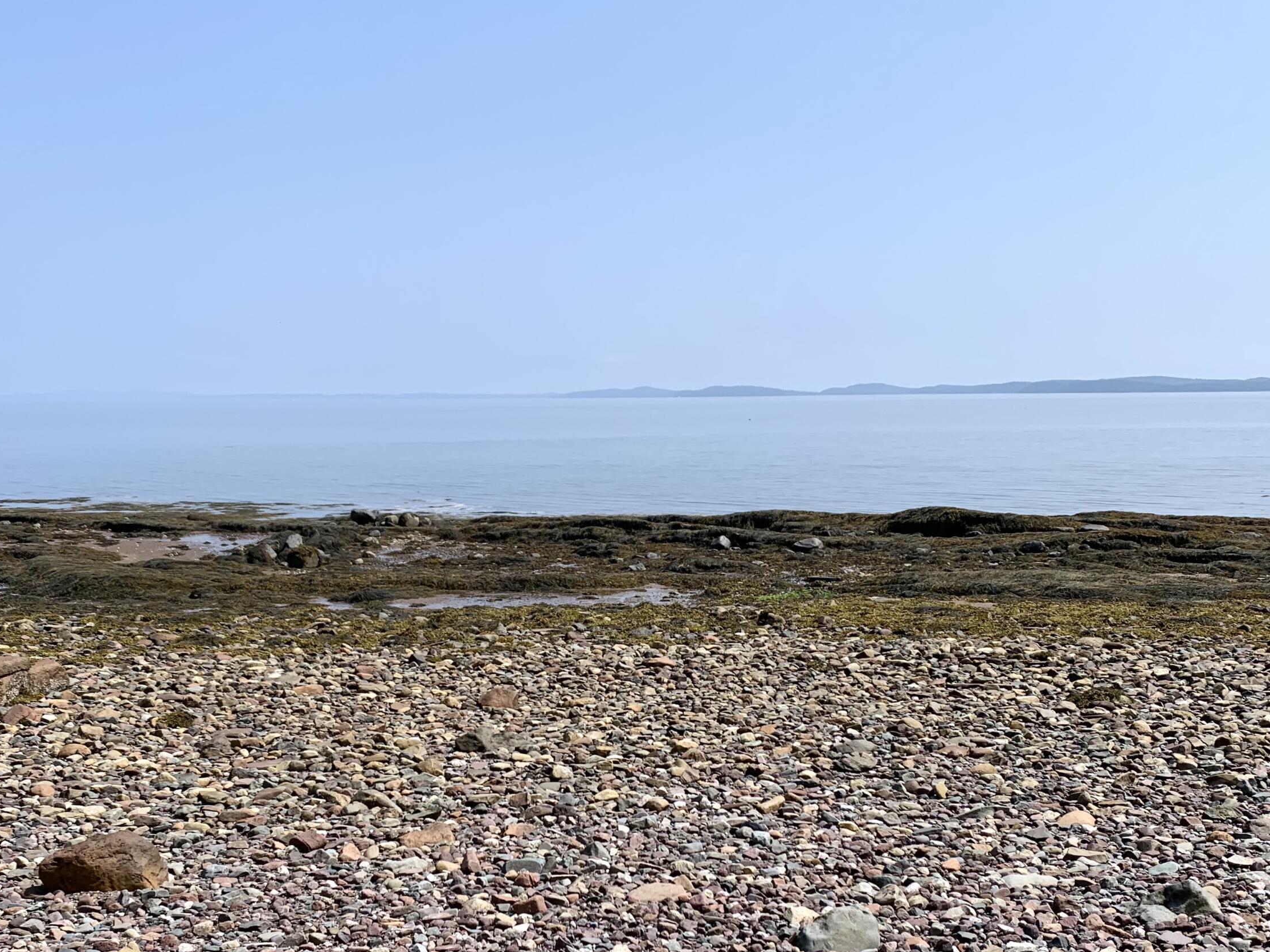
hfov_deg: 52.5
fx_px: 1284
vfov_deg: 40.2
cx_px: 566
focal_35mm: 35
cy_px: 631
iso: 25
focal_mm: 4.25
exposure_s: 1/2994
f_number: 1.8
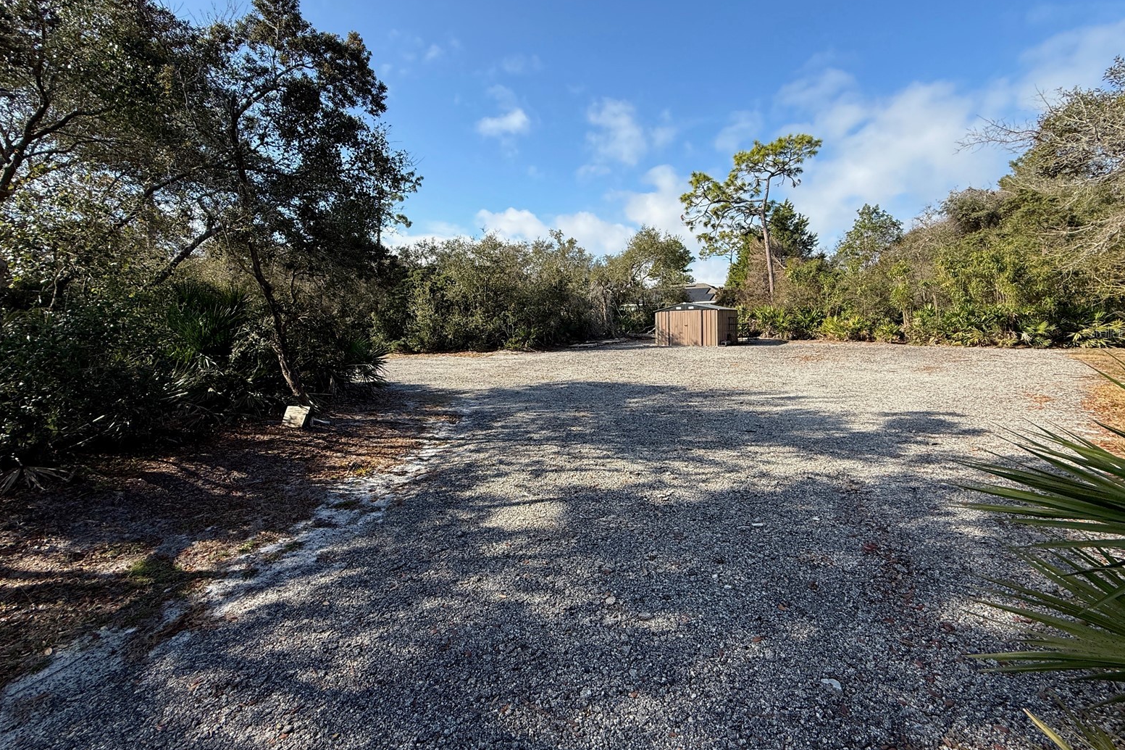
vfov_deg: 77.0
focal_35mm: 15
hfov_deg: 100.4
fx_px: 469
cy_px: 332
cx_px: 576
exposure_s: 1/1105
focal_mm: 2.22
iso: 50
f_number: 2.2
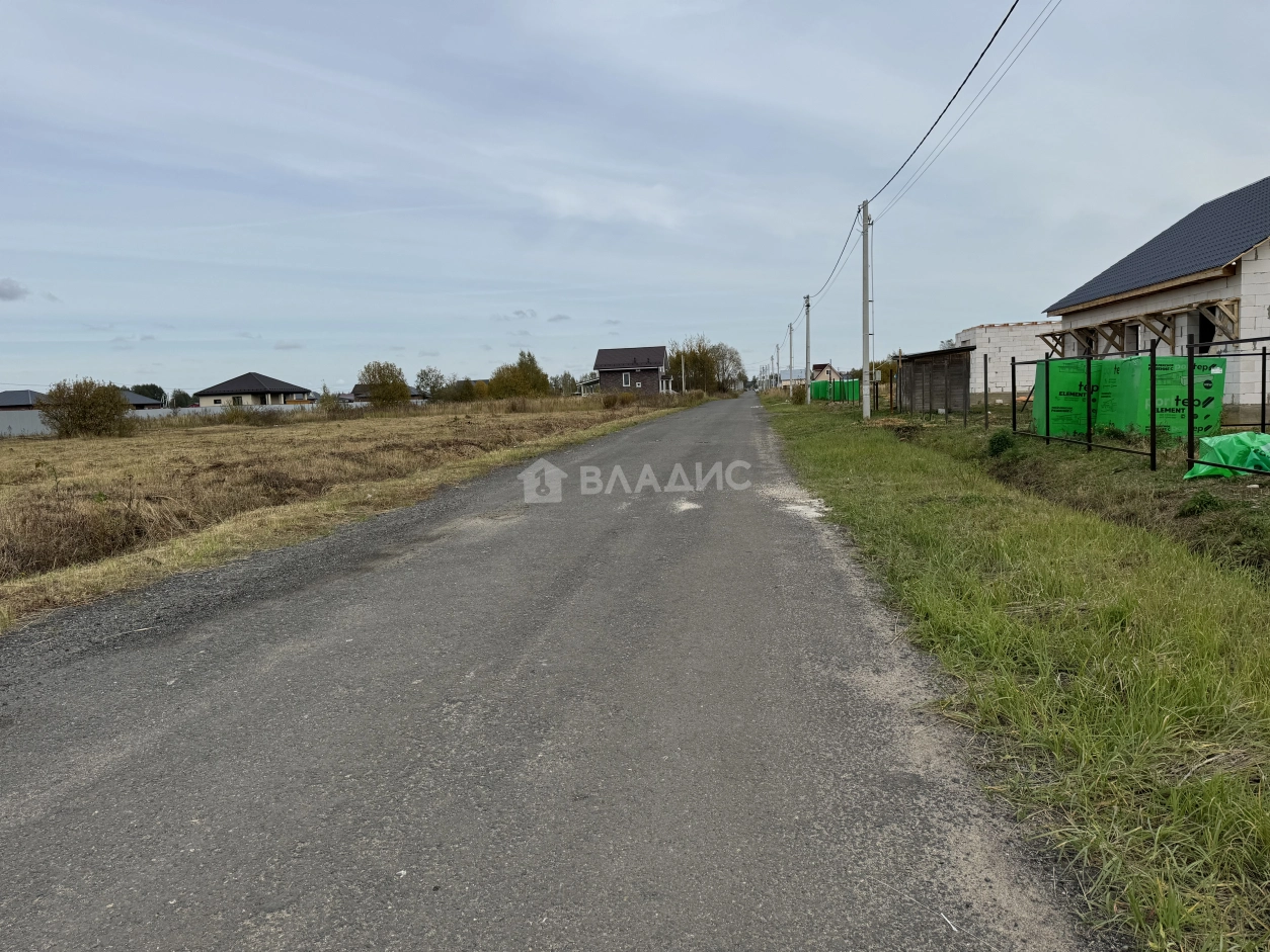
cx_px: 635
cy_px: 476
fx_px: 881
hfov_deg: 71.6
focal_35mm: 24
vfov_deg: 56.8
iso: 80
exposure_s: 1/4049
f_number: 1.78
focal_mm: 6.76
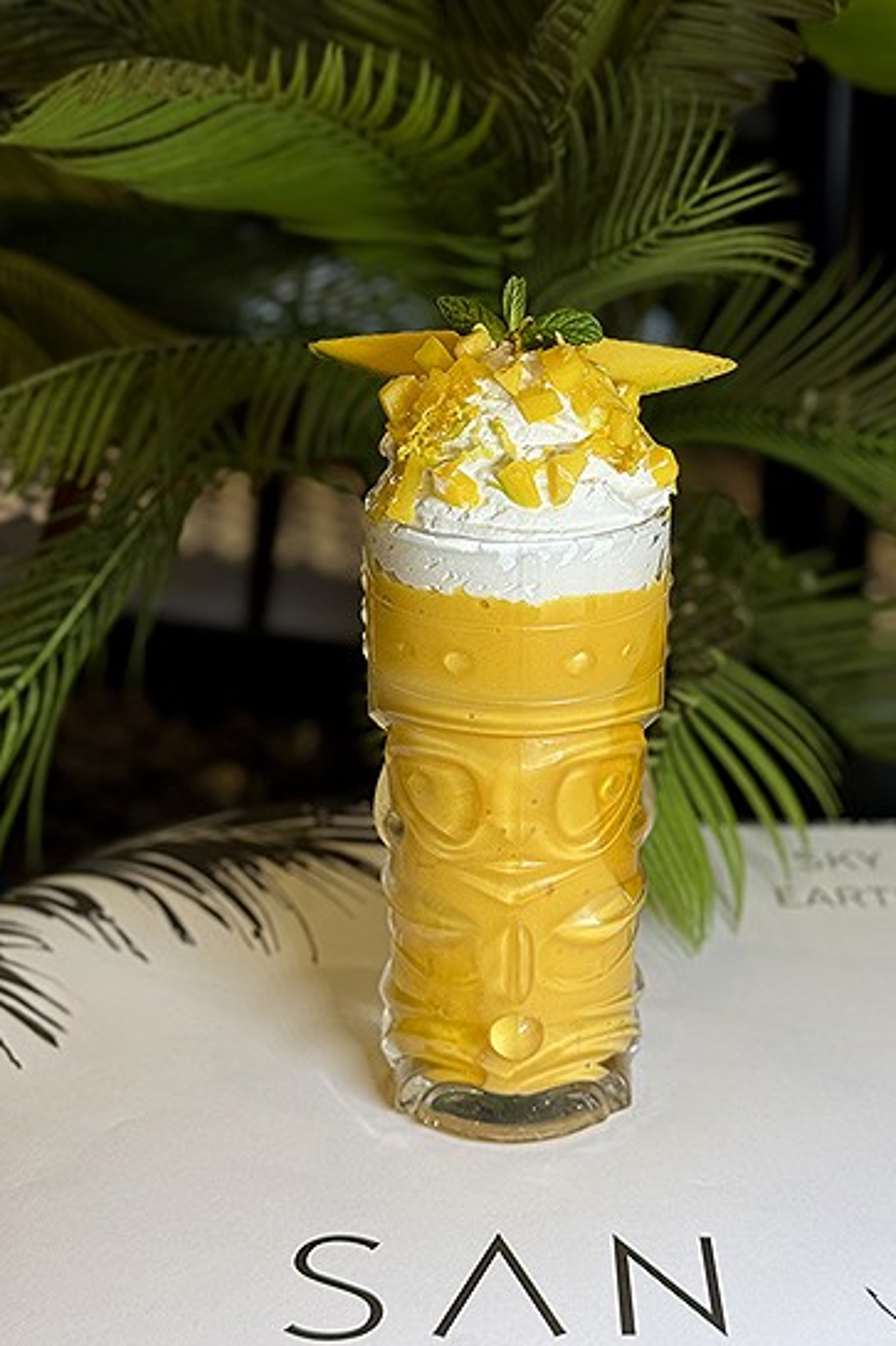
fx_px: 2054
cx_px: 545
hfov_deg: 24.6
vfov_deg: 36.2
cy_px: 714
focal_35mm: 55
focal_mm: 6.76
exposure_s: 1/50
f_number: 1.78
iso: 50
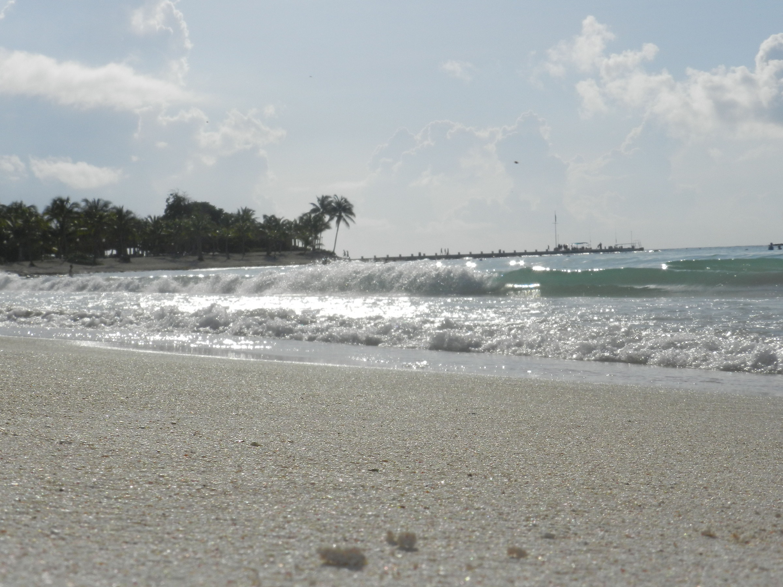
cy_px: 294
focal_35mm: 60
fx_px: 1357
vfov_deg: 24.4
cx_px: 392
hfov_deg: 32.2
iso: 160
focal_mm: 10.7
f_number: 8
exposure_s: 1/1500
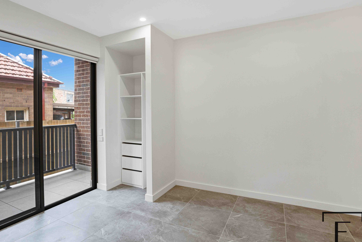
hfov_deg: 83.6
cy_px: 111
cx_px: 158
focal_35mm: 20
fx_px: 201
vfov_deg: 61.9
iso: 200
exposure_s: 1/20
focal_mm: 16
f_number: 8
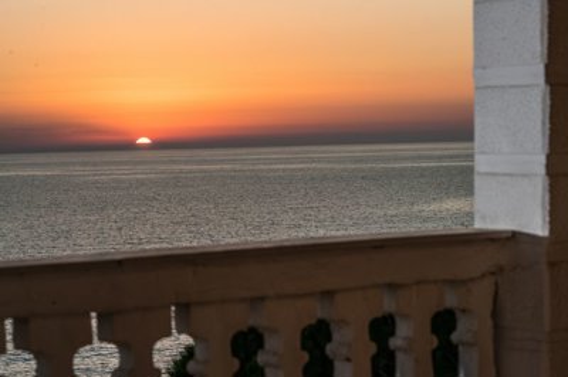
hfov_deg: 19.5
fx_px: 1655
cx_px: 284
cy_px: 188
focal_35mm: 105
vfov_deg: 13.0
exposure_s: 1/200
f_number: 9
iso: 250
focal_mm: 105
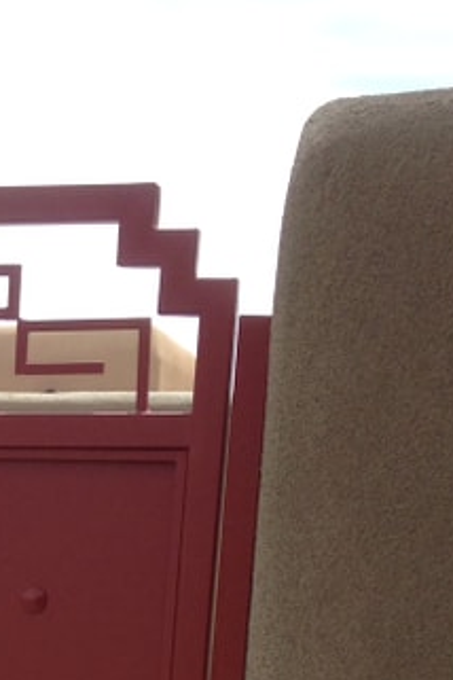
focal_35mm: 107
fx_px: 2019
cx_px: -146
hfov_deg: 12.4
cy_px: 902
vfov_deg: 17.8
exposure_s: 1/669
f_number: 2.4
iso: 50
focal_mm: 4.12
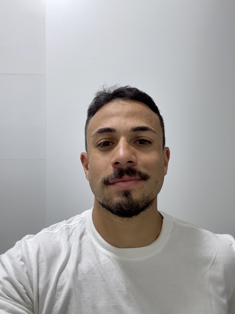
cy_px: 157
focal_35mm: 30
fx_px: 272
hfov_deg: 46.8
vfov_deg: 60.0
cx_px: 118
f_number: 1.9
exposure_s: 1/60
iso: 160
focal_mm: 2.69
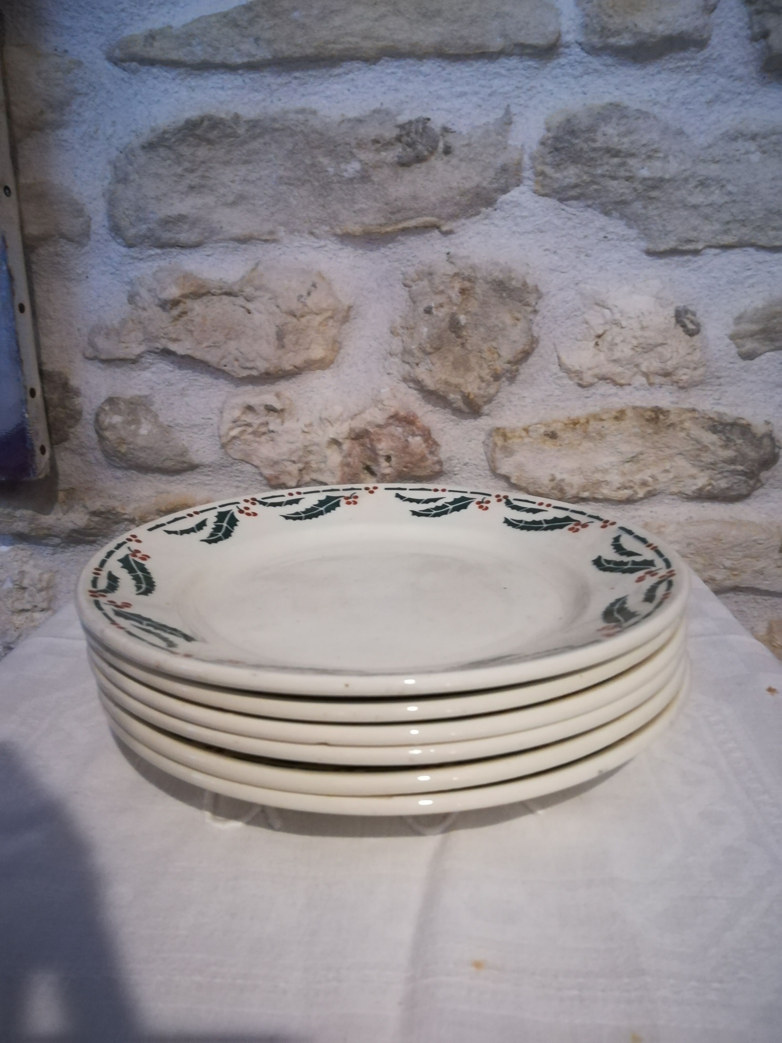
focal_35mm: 26
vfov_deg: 67.3
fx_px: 783
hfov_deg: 53.1
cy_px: 522
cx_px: 391
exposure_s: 1/14.3
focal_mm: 3.83
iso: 800
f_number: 2.2
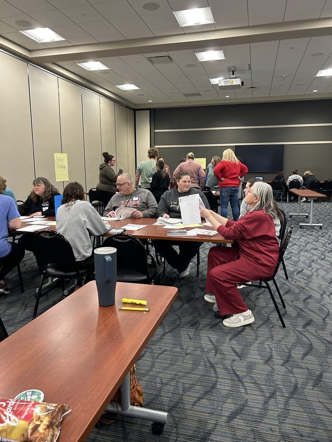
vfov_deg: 67.3
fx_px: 332
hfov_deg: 53.1
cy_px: 221
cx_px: 166
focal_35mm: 26
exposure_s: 1/60
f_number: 1.5
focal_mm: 5.7
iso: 160
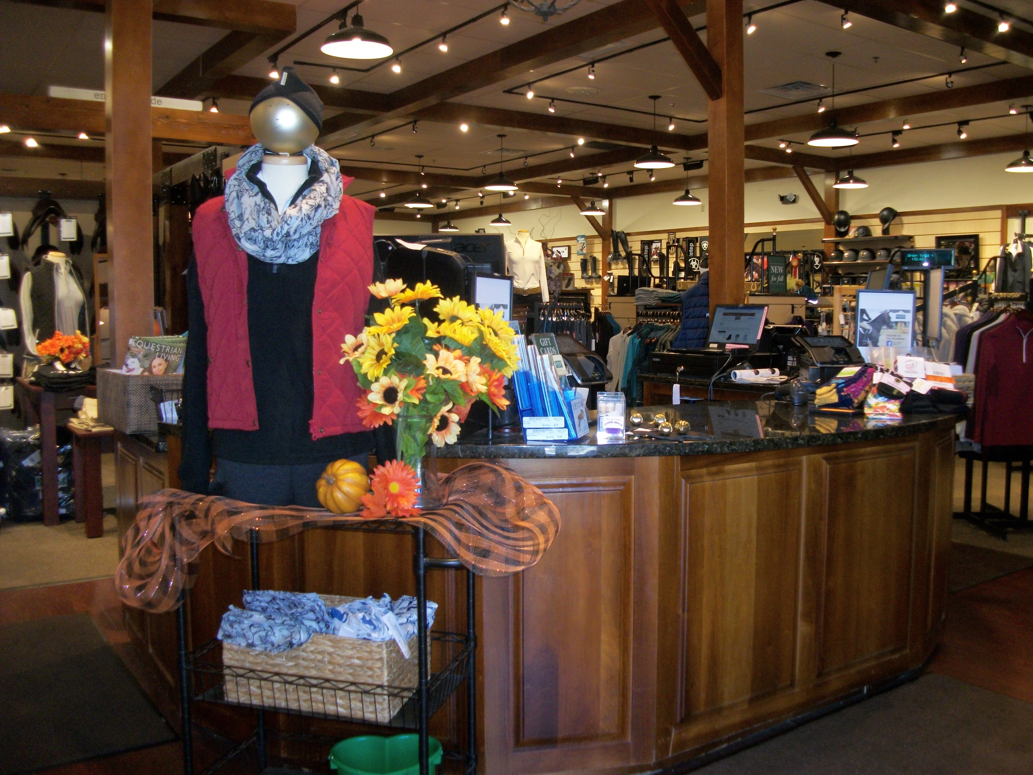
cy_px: 388
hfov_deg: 56.8
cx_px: 516
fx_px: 955
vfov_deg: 44.2
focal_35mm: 32
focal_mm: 5.7
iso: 160
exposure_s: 1/30
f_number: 2.9
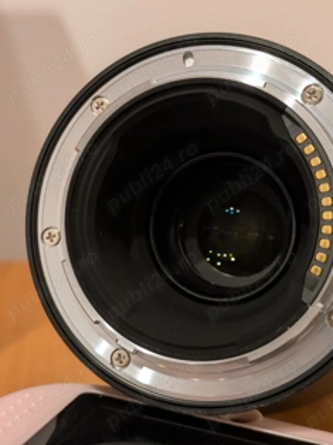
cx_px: 201
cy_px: 200
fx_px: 835
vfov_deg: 29.8
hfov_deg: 22.5
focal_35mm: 65
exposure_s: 1/50
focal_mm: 5.43
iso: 771
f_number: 1.89
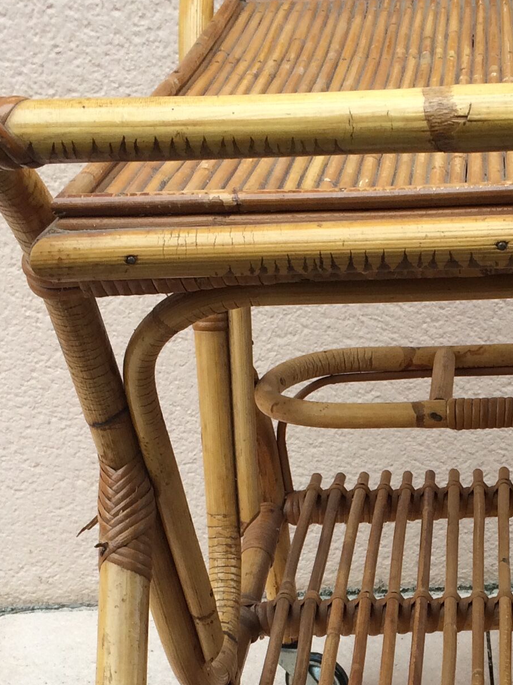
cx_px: 470
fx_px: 1542
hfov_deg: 18.6
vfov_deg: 24.0
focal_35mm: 78
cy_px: 671
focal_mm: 4.15
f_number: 2.2
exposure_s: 1/243
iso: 32
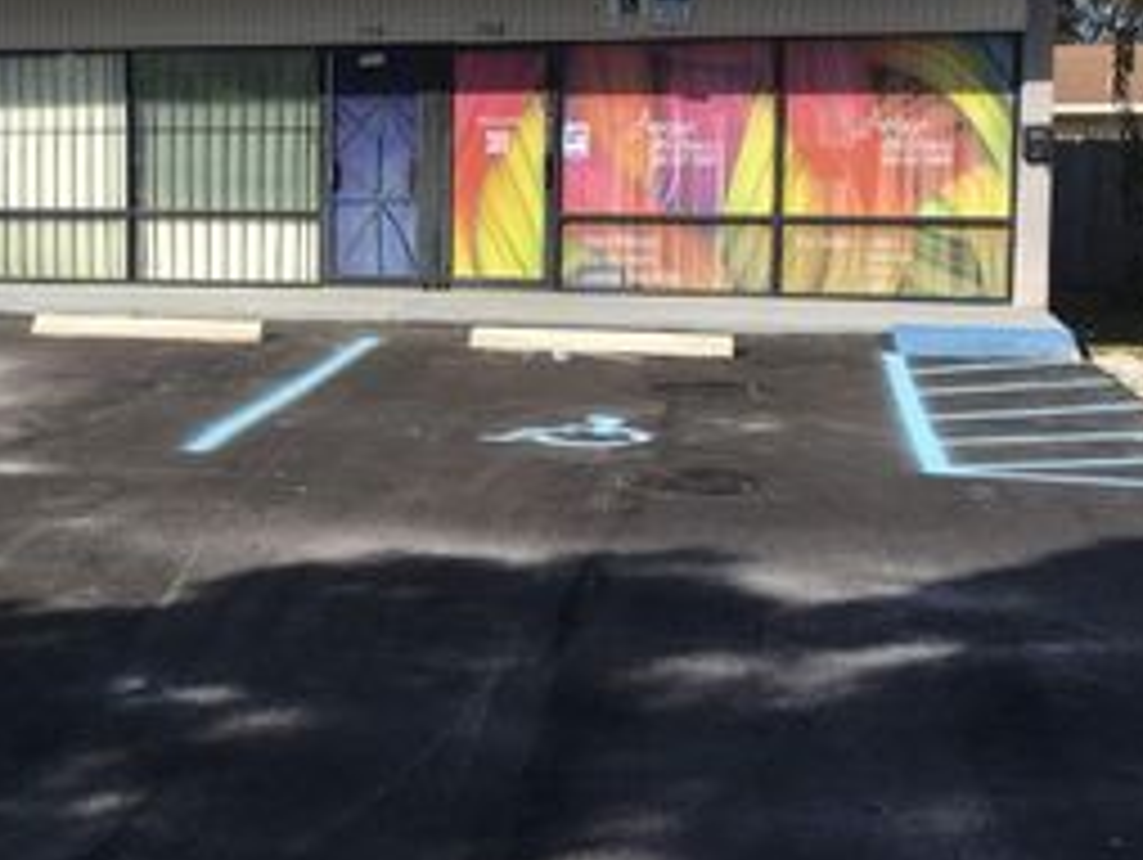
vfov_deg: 25.6
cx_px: 207
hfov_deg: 32.7
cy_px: 313
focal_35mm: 57
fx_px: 1884
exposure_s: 1/1876
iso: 25
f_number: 2.2
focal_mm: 4.15
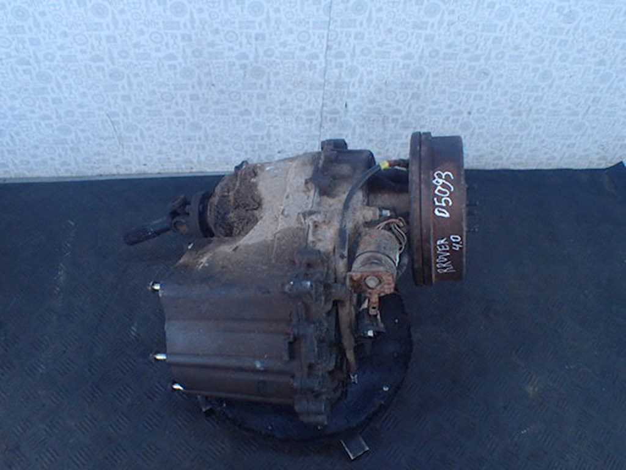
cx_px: 313
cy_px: 235
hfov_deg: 60.0
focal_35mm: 30
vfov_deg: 46.8
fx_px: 543
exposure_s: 1/125
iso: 400
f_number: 2.3
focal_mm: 5.5
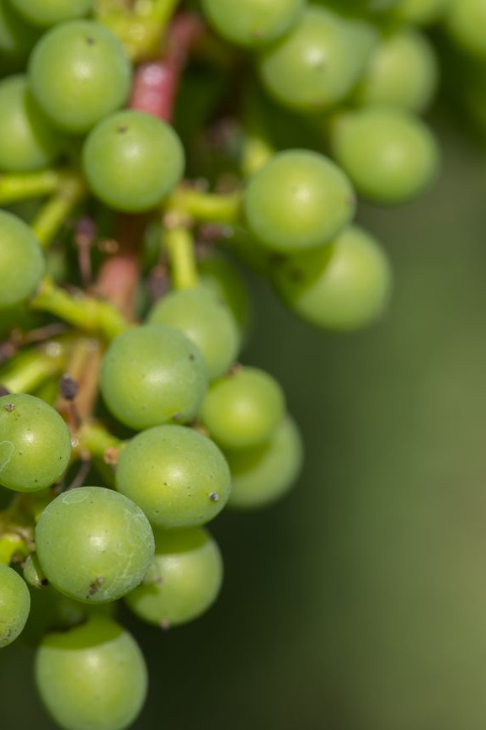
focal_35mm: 155
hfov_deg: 8.8
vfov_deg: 13.2
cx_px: 165
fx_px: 3142
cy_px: 259
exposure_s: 1/180
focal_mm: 105
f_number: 8
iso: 100
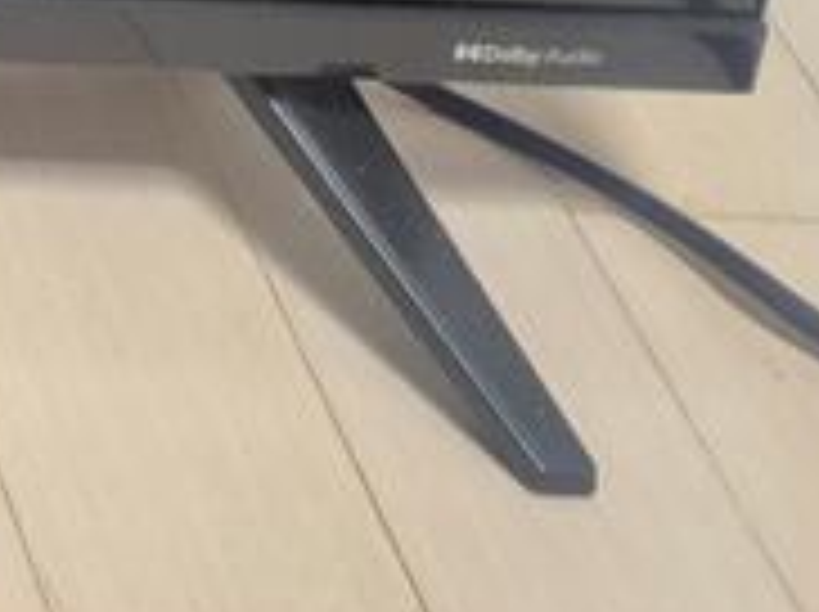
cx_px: -1436
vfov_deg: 7.7
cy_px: -1346
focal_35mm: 162
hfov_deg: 9.9
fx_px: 3828
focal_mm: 6.4
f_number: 1.8
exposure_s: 1/34.3
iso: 320
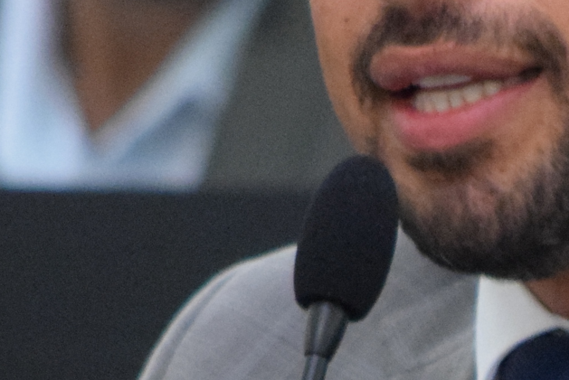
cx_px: 530
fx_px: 33526
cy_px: 273
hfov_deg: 1.0
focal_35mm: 2121
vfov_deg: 0.6
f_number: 5.3
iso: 3200
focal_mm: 240
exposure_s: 1/30
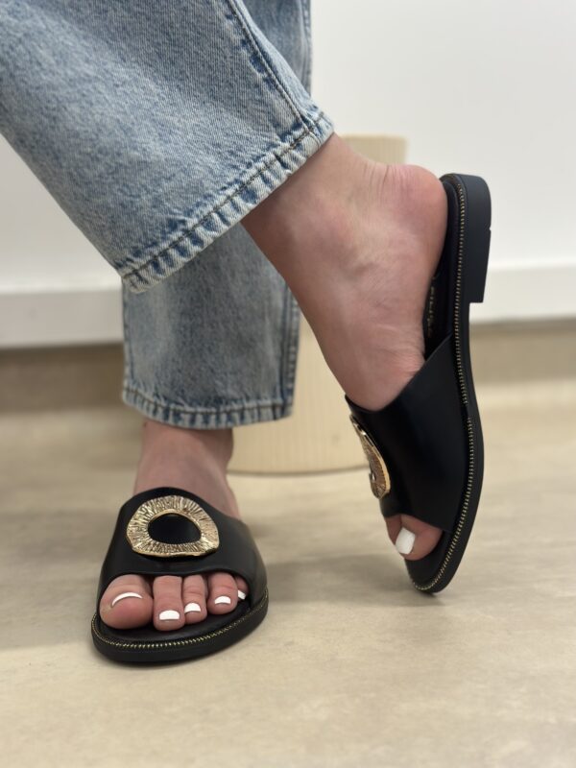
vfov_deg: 39.7
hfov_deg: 30.3
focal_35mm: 48
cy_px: 384
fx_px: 1065
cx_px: 288
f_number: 1.78
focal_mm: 6.86
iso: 100
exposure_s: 1/50
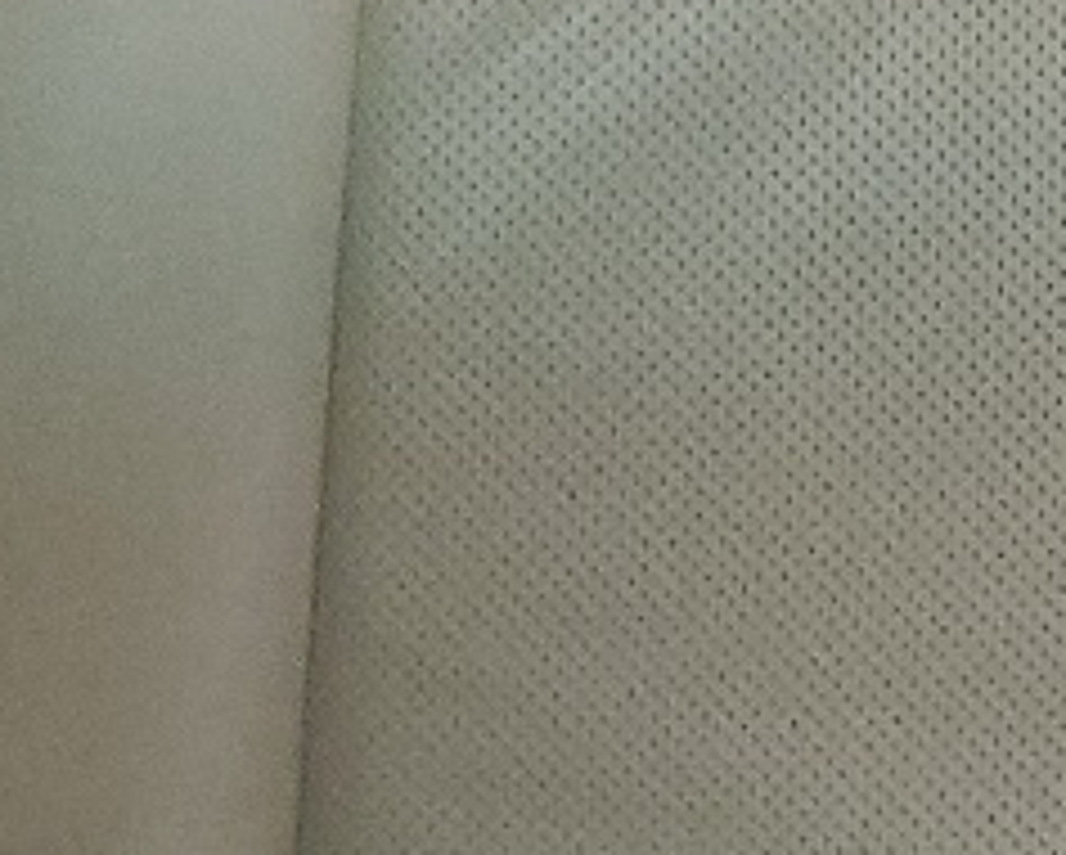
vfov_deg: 8.7
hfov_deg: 9.7
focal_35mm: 171
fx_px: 5399
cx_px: 2744
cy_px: -580
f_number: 1.5
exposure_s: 1/60.2
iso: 166
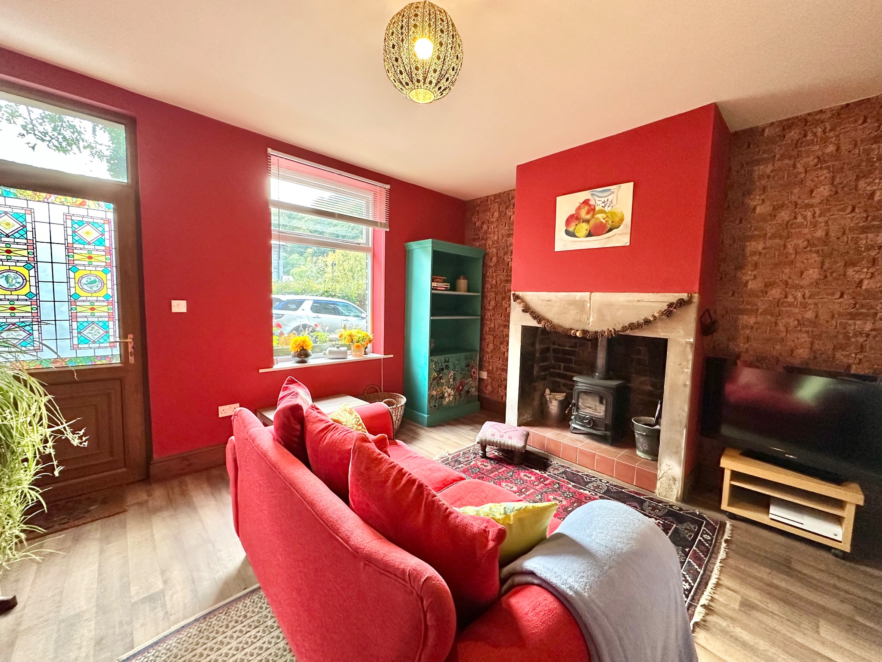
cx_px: 441
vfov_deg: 85.7
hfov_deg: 102.1
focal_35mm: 14
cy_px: 331
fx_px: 357
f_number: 2.2
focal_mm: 2.22
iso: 320
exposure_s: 1/50
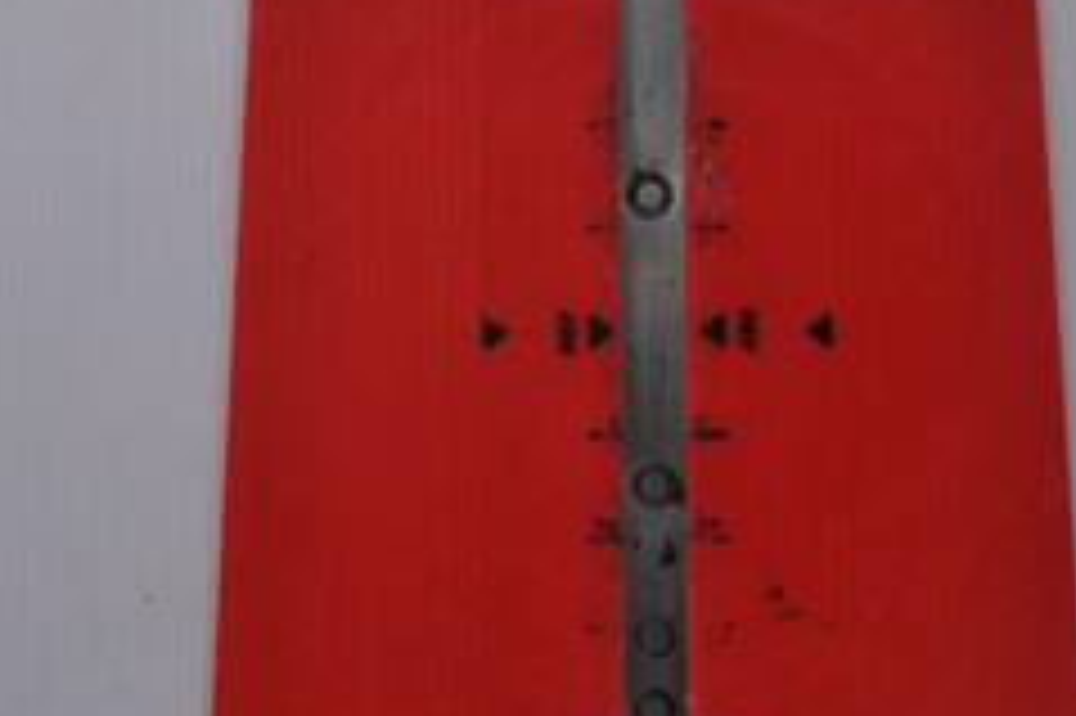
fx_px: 2867
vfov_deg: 14.2
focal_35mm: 96
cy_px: 358
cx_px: 644
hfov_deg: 21.2
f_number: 11
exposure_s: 1/125
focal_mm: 34
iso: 3200
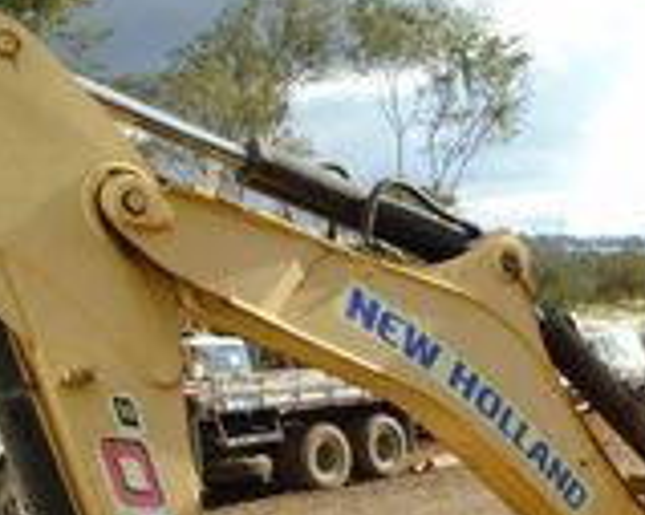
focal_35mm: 56
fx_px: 1068
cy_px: 476
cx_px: 566
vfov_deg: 26.1
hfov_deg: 32.1
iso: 100
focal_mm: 4.6
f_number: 3.2
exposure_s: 1/640
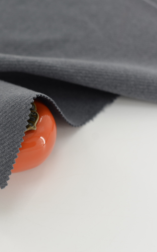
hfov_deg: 16.7
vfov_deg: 26.8
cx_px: 14
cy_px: 127
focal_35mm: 77
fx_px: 527
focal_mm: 50
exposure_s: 1/160
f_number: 3.5
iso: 100
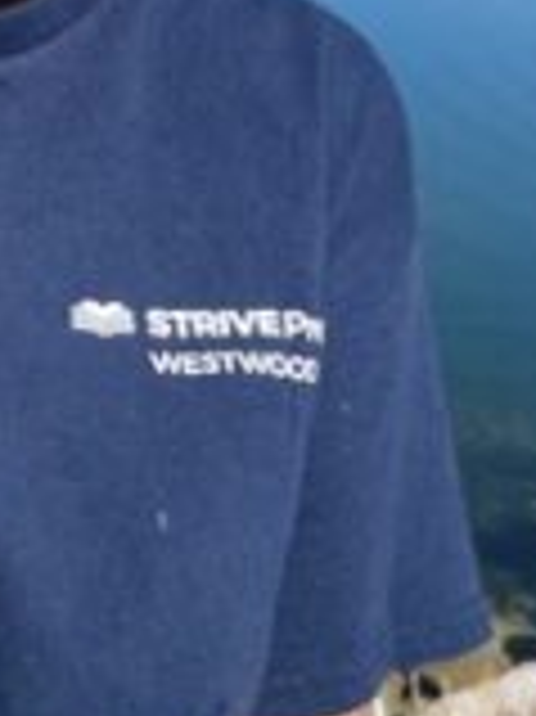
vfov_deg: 19.8
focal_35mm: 98
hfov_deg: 14.9
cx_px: 32
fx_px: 2026
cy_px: 104
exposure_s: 1/2959
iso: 32
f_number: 1.6
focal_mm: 4.2
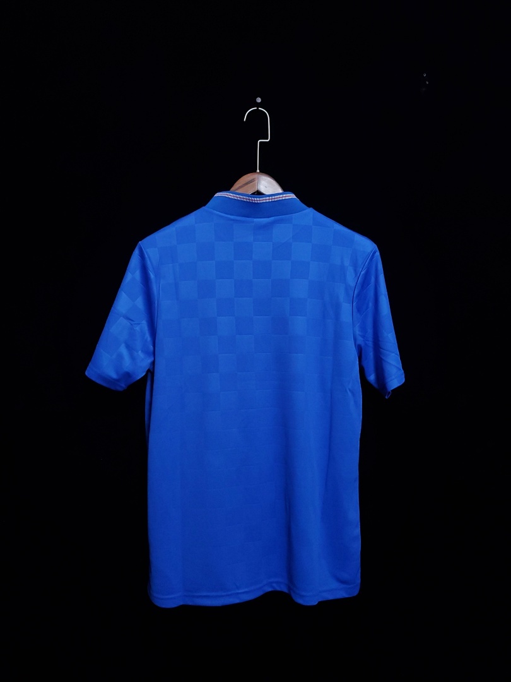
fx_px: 512
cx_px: 256
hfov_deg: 53.1
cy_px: 341
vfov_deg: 67.3
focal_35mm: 26
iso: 200
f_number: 1.5
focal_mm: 4.3
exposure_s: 1/30
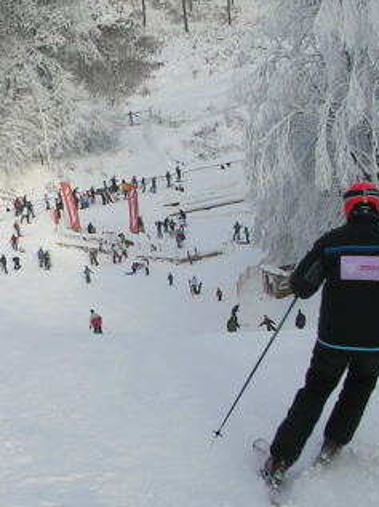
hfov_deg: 15.0
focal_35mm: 96
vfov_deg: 20.4
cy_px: 309
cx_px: -38
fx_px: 1404
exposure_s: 1/210
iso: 50
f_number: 5.6
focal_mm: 5.8
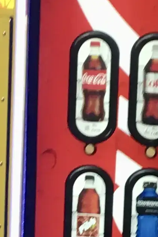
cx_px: 26
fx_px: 1277
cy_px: 283
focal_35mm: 194
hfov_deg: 7.1
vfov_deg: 10.4
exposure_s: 1/30
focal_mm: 4.15
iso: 50
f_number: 2.2
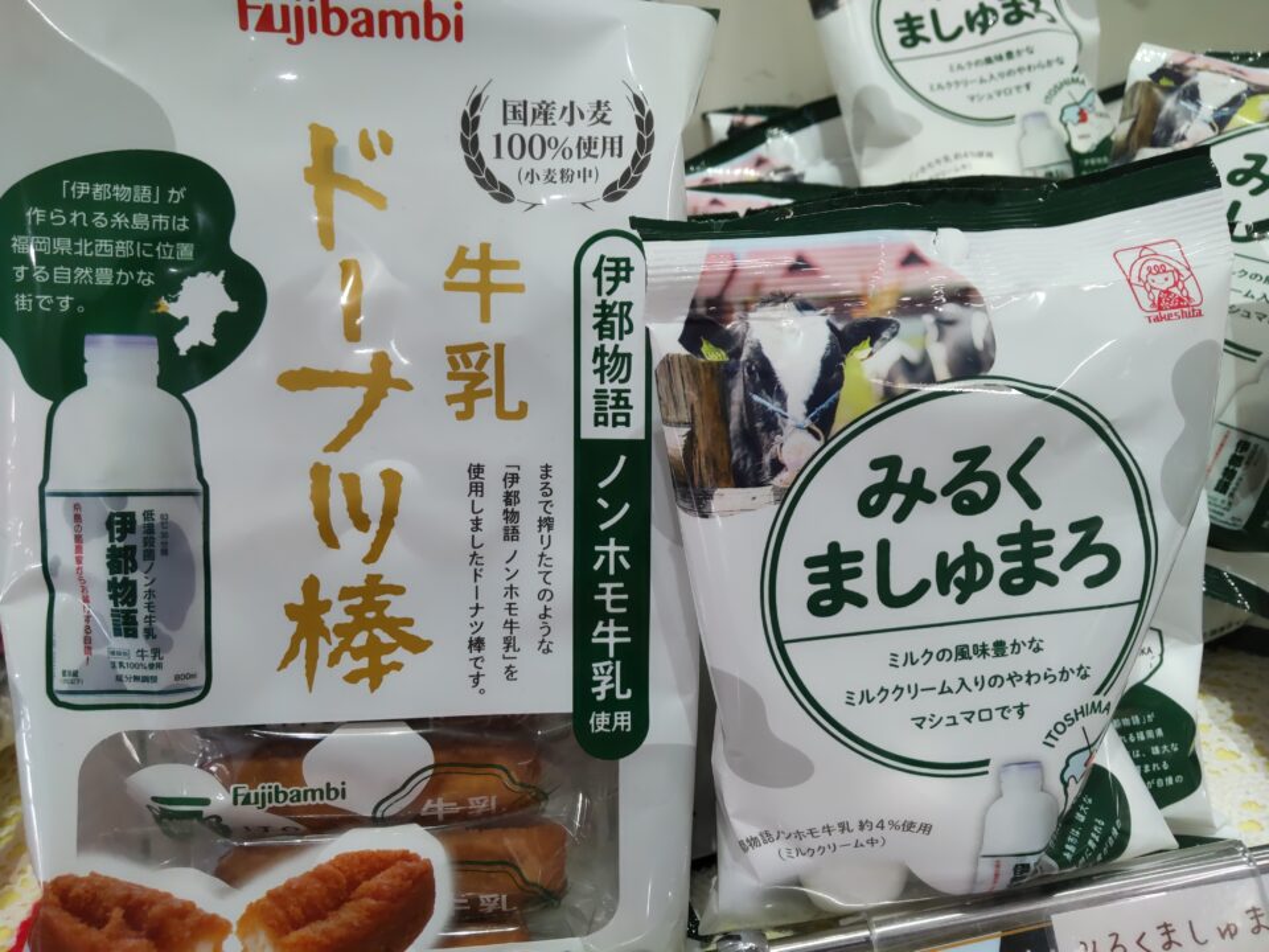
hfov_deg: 71.6
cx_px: 634
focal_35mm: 24
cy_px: 476
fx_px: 880
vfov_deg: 56.8
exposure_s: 1/60
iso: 101
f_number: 2
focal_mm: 3.43
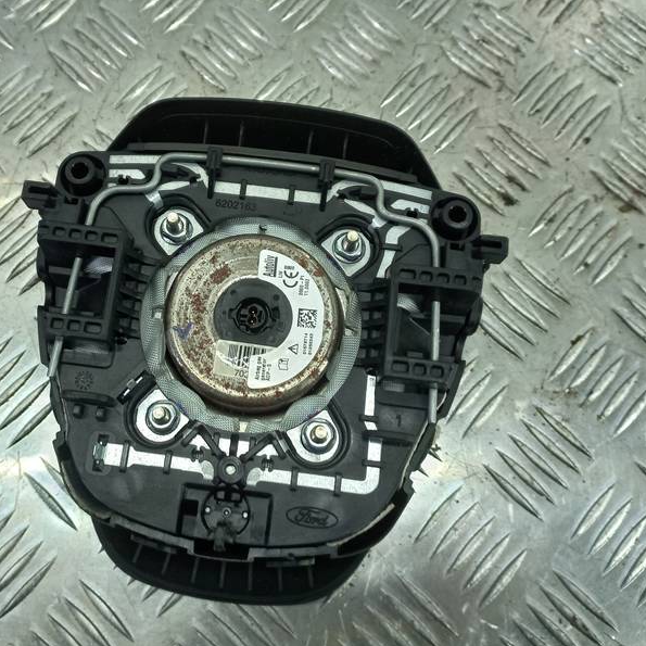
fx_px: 802
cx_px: 257
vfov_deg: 43.7
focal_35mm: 38
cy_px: 276
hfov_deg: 43.6
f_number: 1.8
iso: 64
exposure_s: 1/60
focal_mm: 4.6
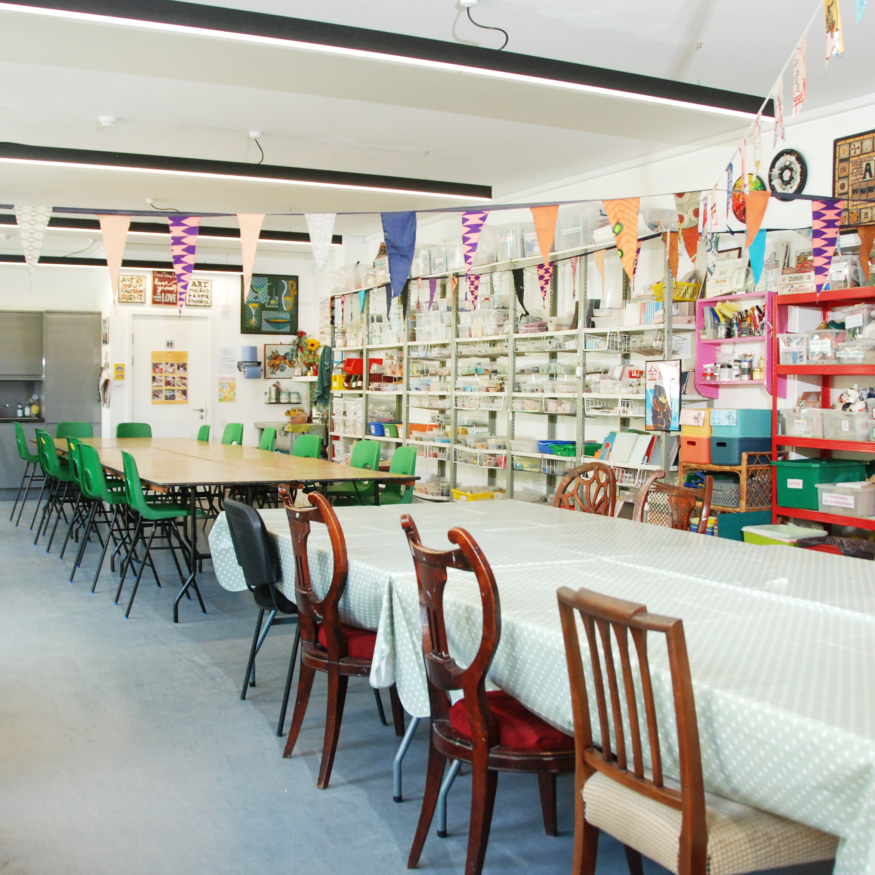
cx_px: 461
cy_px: 432
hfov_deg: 43.8
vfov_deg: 43.9
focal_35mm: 38
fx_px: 1087
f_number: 4
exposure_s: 1/60
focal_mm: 18
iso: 500
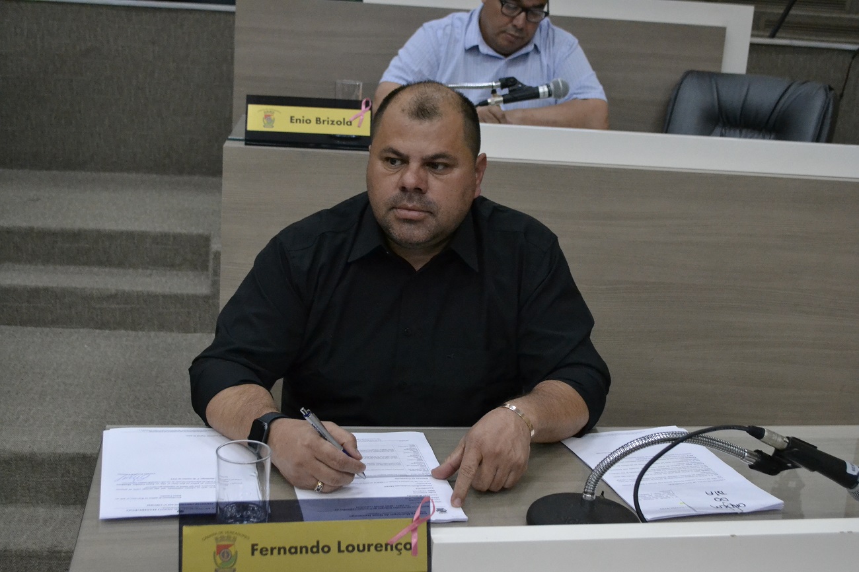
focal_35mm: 48
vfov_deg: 28.1
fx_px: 1145
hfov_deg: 41.1
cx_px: 430
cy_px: 286
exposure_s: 1/125
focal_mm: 32
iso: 3200
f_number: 5
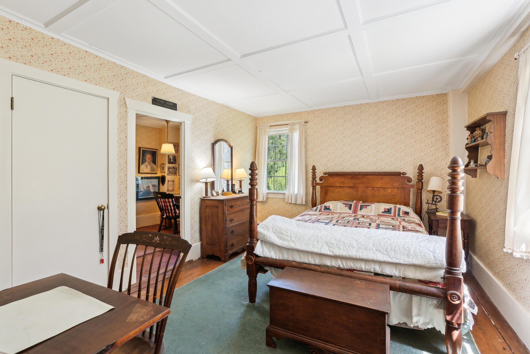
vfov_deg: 73.8
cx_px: 265
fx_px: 236
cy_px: 177
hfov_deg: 96.7
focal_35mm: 16
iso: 320
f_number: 7.1
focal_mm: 16
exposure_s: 1/10
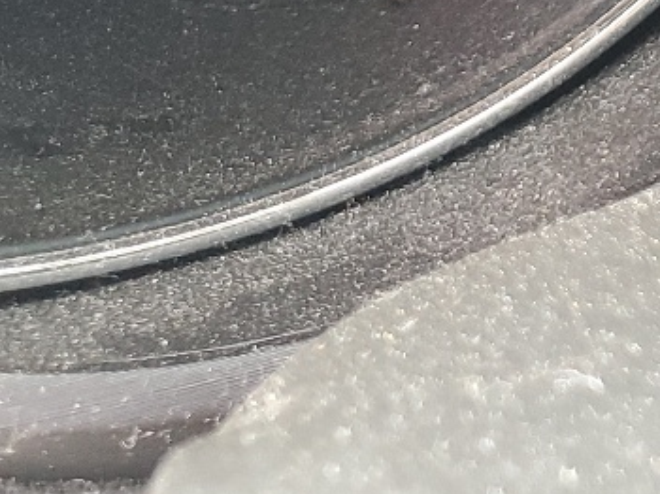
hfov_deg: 14.2
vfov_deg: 10.9
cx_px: 1265
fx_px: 2267
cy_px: -611
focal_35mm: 119
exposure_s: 1/60.2
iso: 71
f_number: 1.5
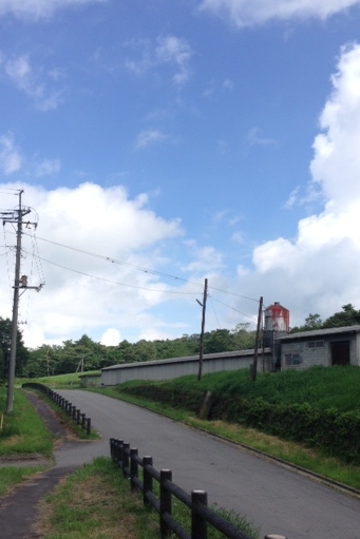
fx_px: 645
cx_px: 164
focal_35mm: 43
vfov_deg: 45.3
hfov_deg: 31.2
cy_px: 311
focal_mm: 4.12
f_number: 2.4
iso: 50
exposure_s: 1/1323
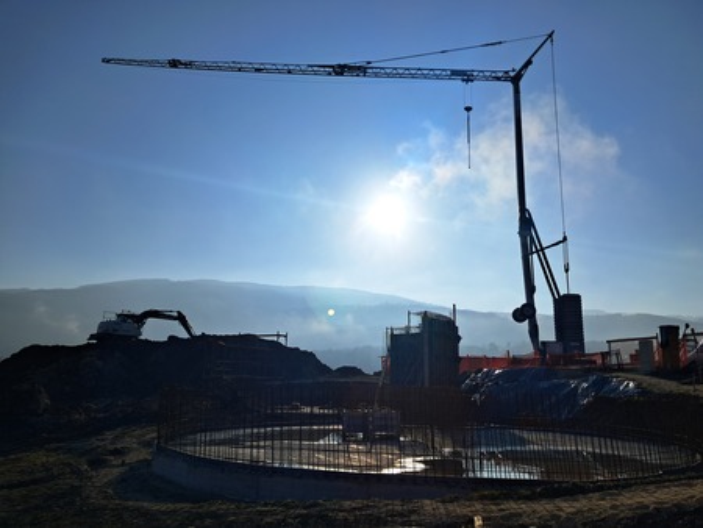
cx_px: 352
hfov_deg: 65.3
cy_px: 264
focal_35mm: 27
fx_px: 549
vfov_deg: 51.4
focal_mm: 4
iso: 50
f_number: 1.8
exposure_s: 1/4065
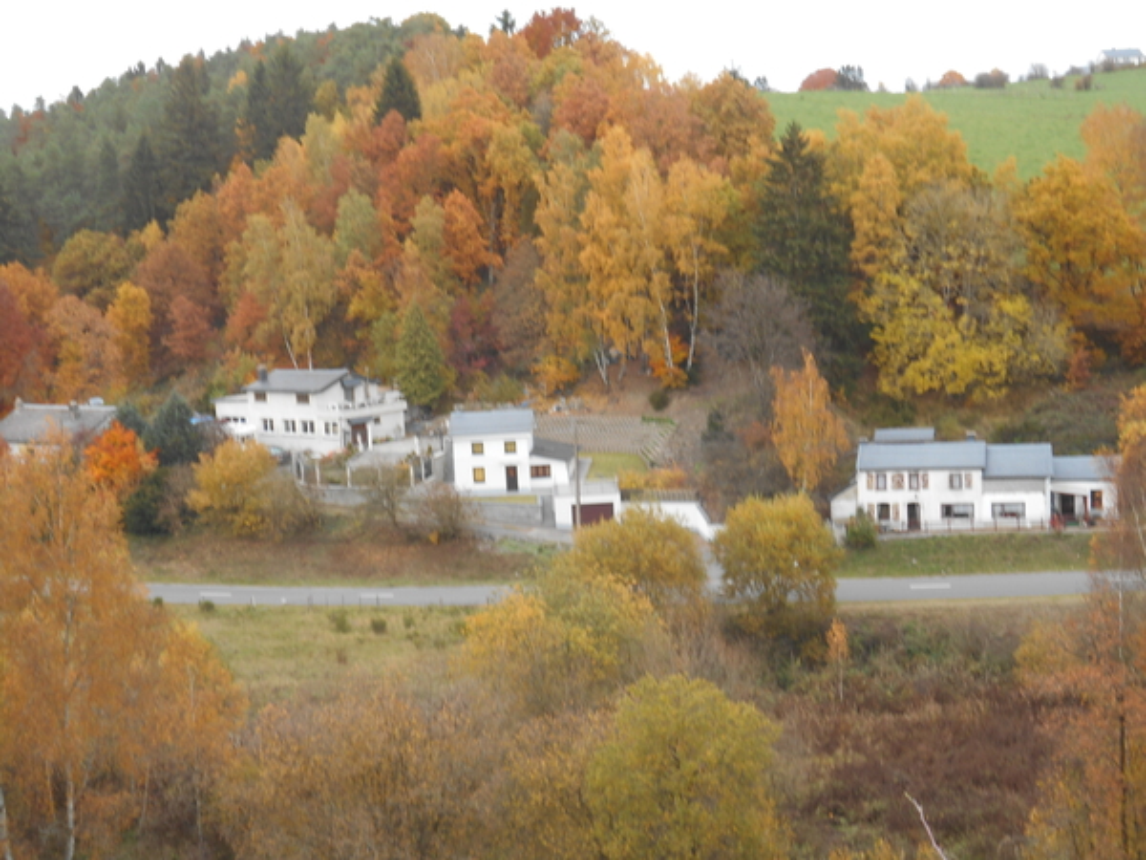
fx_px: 1920
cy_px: 430
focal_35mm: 58
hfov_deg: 33.2
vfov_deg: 25.2
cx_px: 573
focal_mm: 10
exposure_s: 1/60
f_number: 4.9
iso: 80
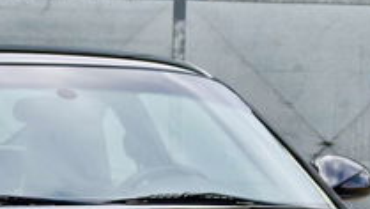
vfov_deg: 5.0
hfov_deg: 8.9
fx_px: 2376
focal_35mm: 242
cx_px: 83
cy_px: 329
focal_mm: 42
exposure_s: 1/250
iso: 200
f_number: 8
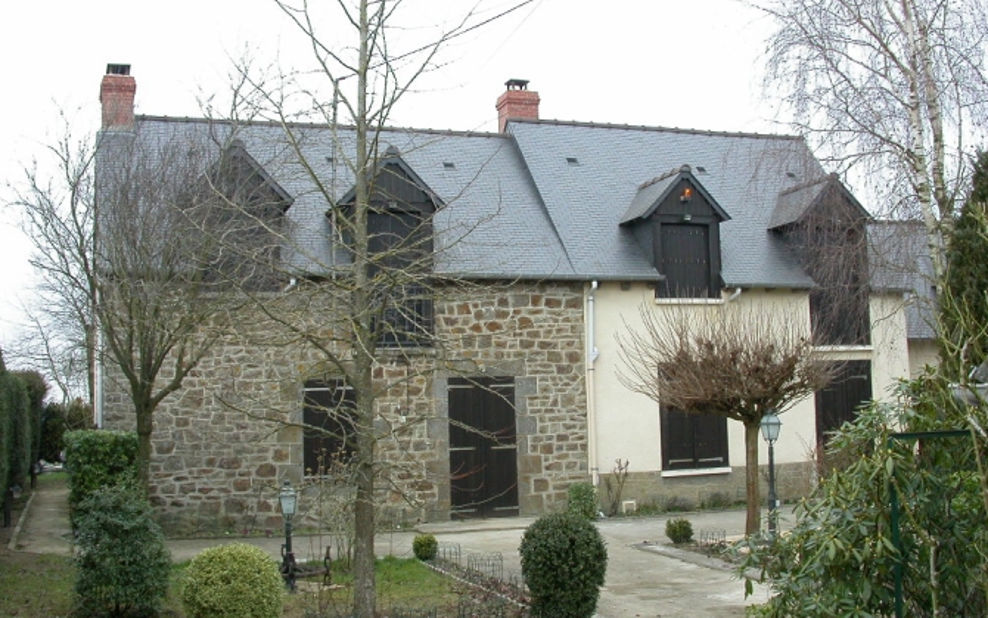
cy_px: 308
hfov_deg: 48.2
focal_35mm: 41
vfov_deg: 31.3
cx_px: 495
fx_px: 1104
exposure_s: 1/95.8
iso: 100
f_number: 4.2
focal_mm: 7.85
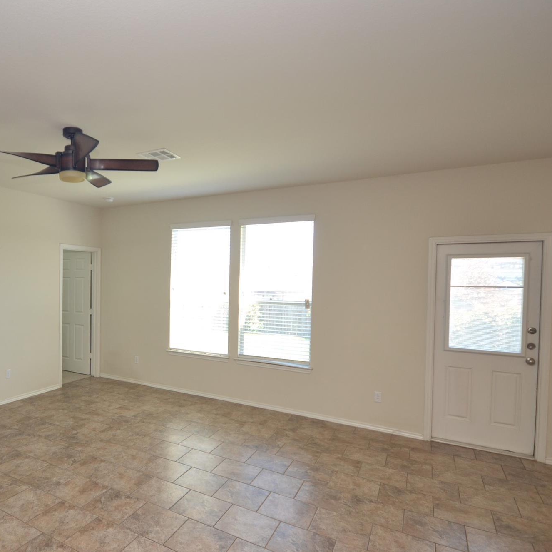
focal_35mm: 22
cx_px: 144
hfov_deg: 66.5
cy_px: 281
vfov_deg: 70.5
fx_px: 391
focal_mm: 11
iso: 400
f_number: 4.5
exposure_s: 1/80
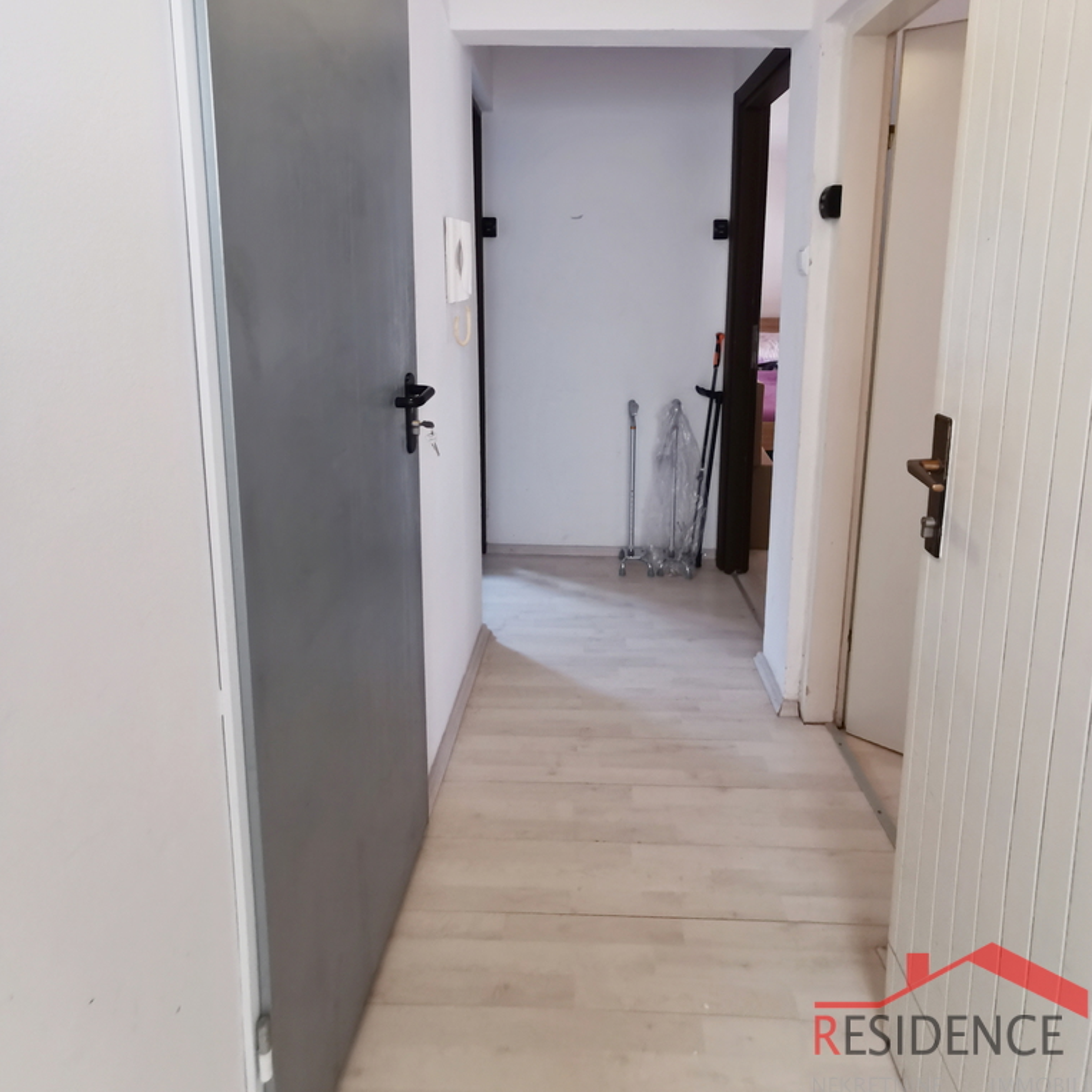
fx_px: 714
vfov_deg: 73.0
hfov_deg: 74.8
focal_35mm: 20
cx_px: 575
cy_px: 383
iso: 200
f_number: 2.2
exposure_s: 1/30
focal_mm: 2.35
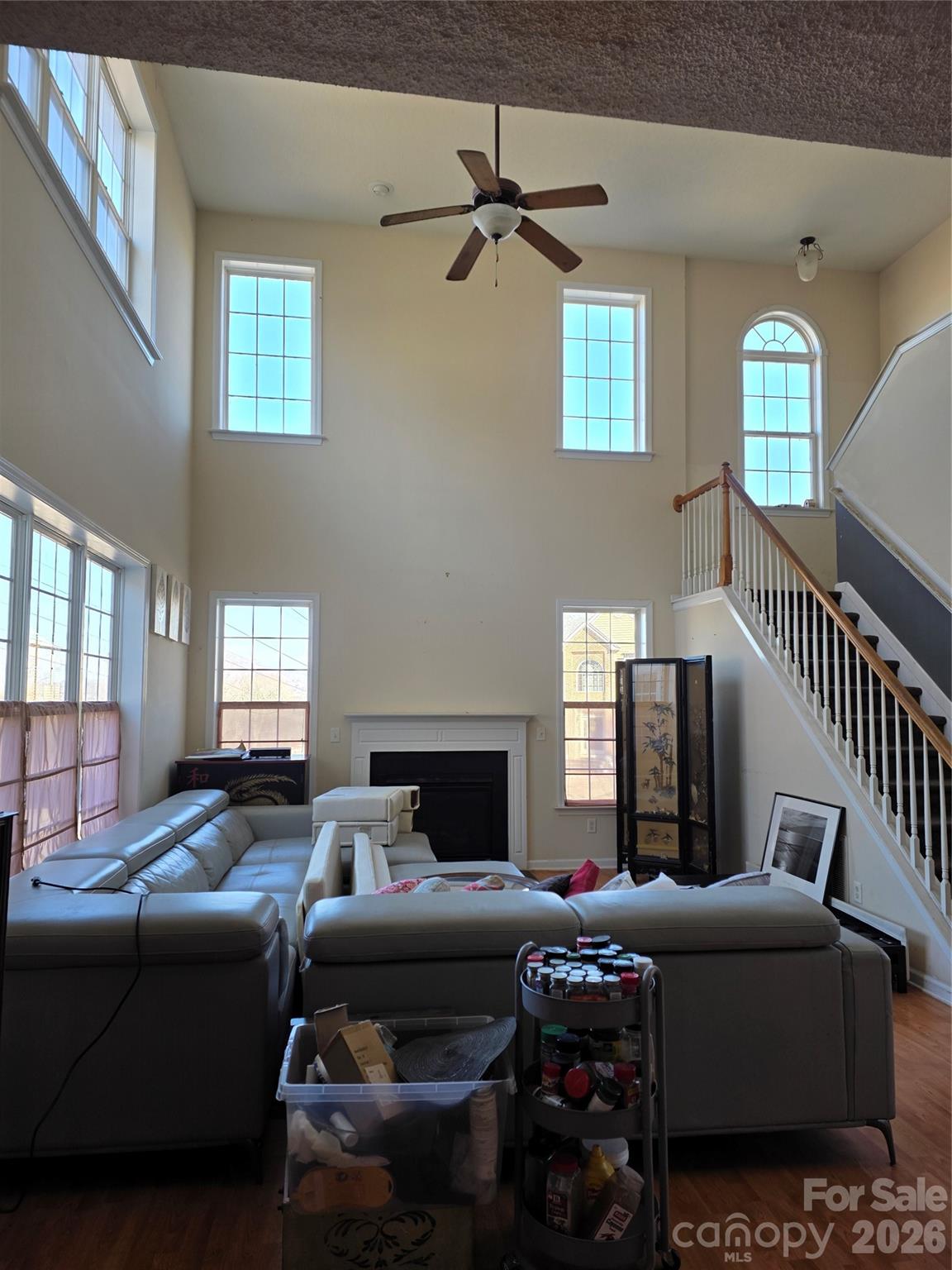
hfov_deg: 58.9
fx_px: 843
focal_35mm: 23
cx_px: 476
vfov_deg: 73.9
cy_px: 635
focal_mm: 6.3
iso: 64
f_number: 1.7
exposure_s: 1/180
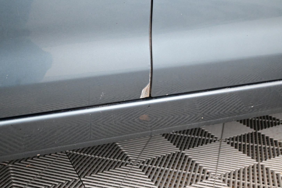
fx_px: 294
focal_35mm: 38
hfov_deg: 51.3
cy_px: 94
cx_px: 141
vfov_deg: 35.5
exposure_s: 1/40
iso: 4000
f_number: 4.2
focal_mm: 25
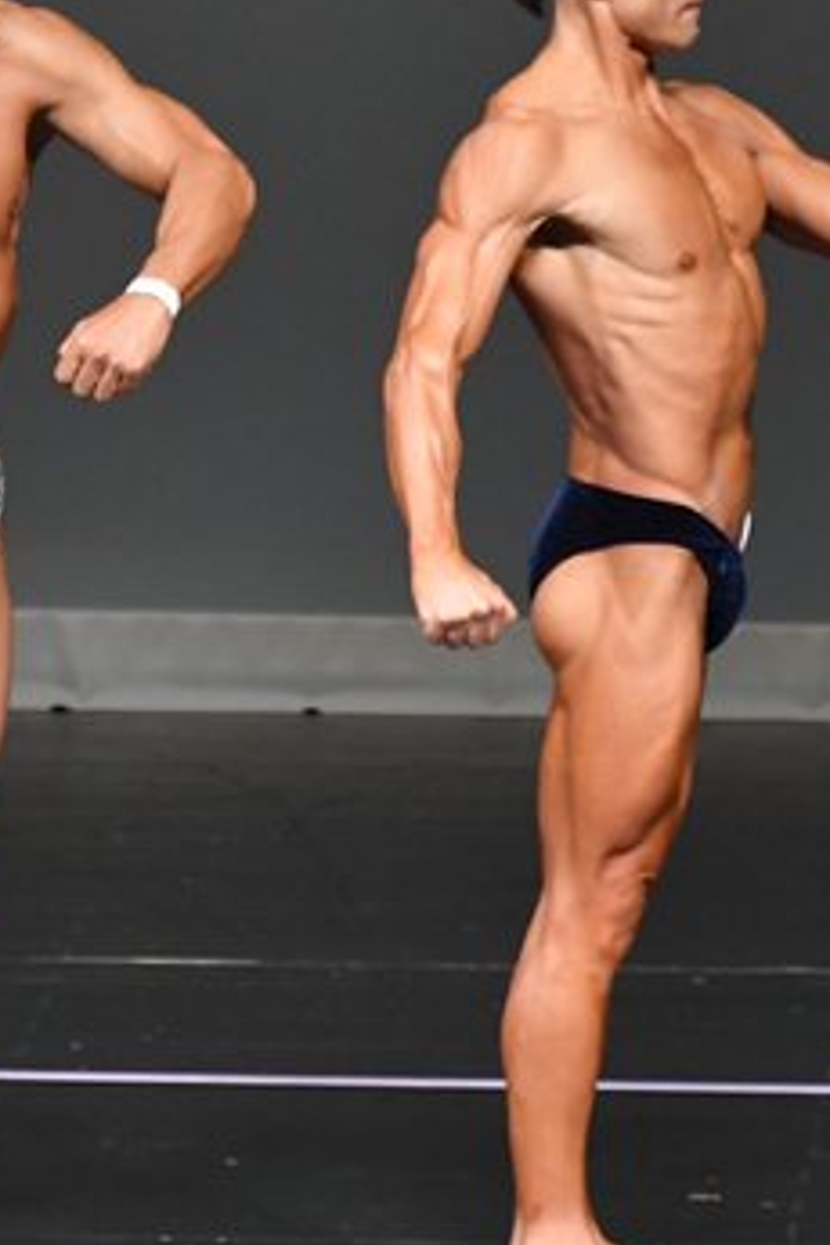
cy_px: 534
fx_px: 26800
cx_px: -96
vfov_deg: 2.7
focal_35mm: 775
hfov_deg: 1.8
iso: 4000
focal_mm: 230
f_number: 5.6
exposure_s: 1/400
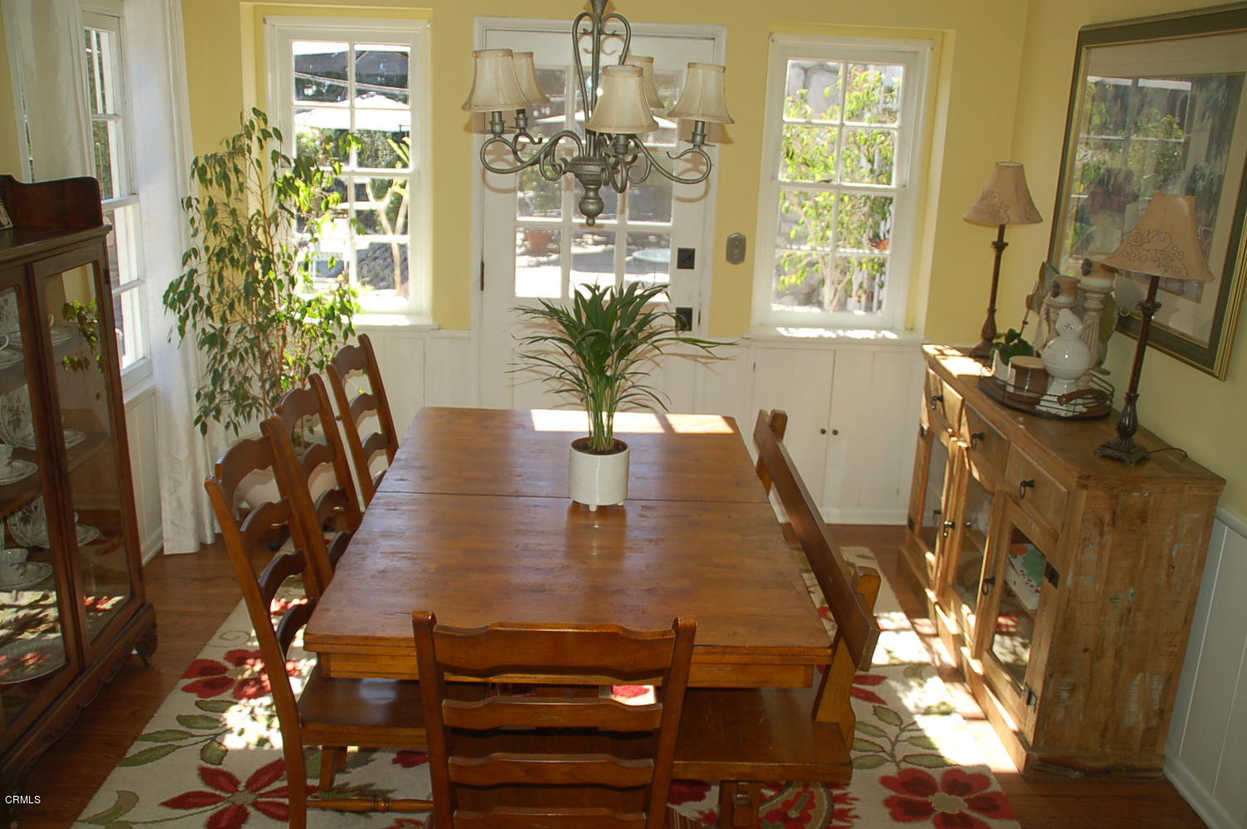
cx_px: 624
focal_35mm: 33
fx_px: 1142
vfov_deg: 39.9
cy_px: 414
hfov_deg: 57.3
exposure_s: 1/500
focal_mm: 22
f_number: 4.5
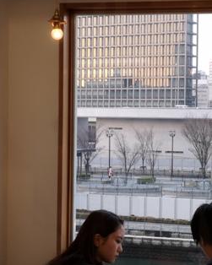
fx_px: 722
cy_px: 143
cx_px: 202
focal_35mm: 92
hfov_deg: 16.4
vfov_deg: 20.8
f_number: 1.8
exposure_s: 1/60
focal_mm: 3.95
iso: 160
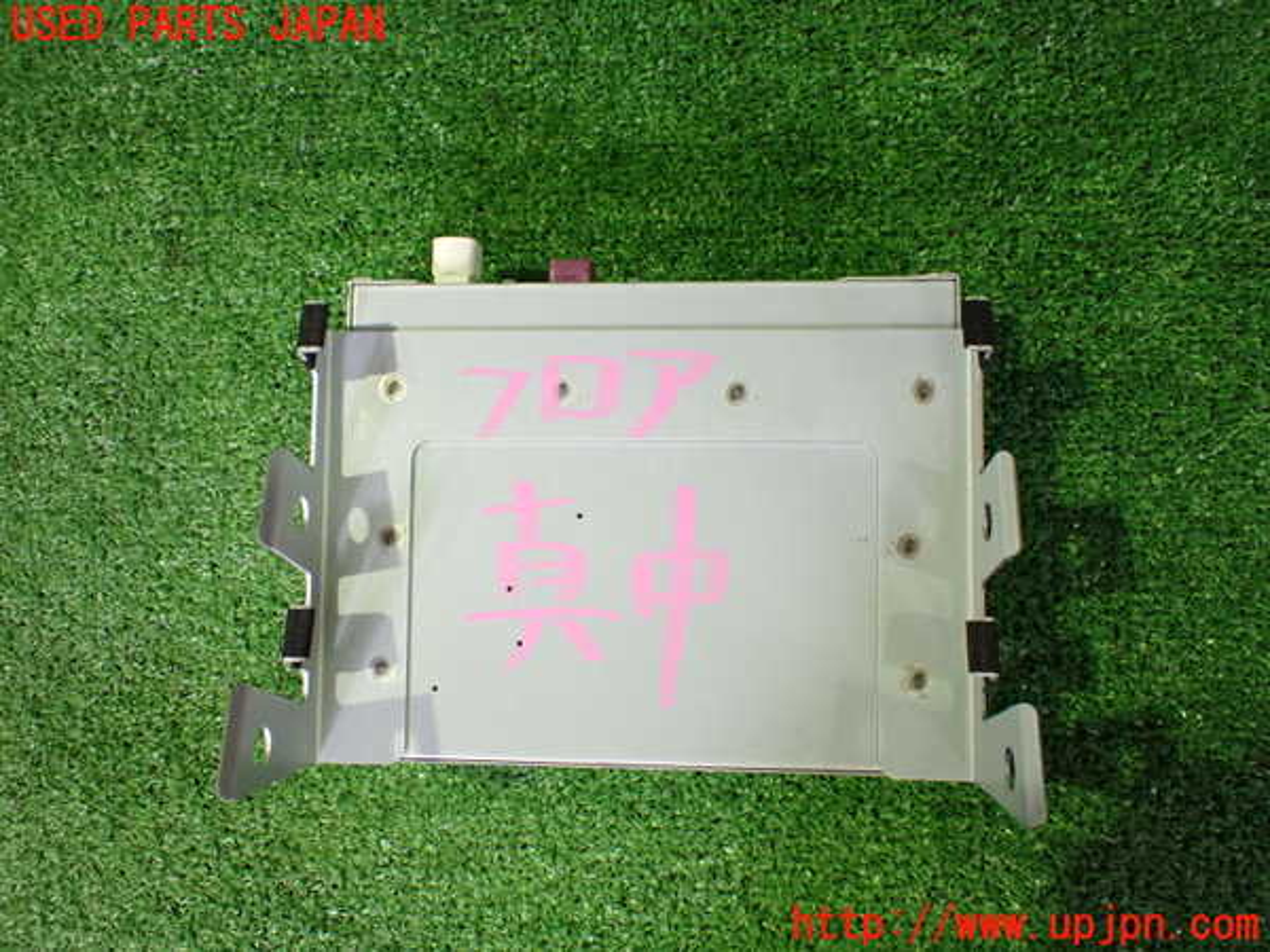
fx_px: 1101
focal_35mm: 30
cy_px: 476
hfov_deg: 60.0
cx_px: 635
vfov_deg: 46.8
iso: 800
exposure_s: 1/40
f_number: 2.3
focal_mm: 5.4
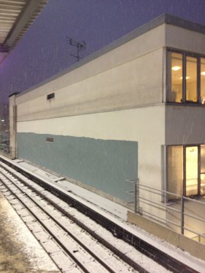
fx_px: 276
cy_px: 136
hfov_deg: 40.7
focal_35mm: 35
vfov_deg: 52.6
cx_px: 102
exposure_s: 1/20
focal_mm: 4.28
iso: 250
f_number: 2.4
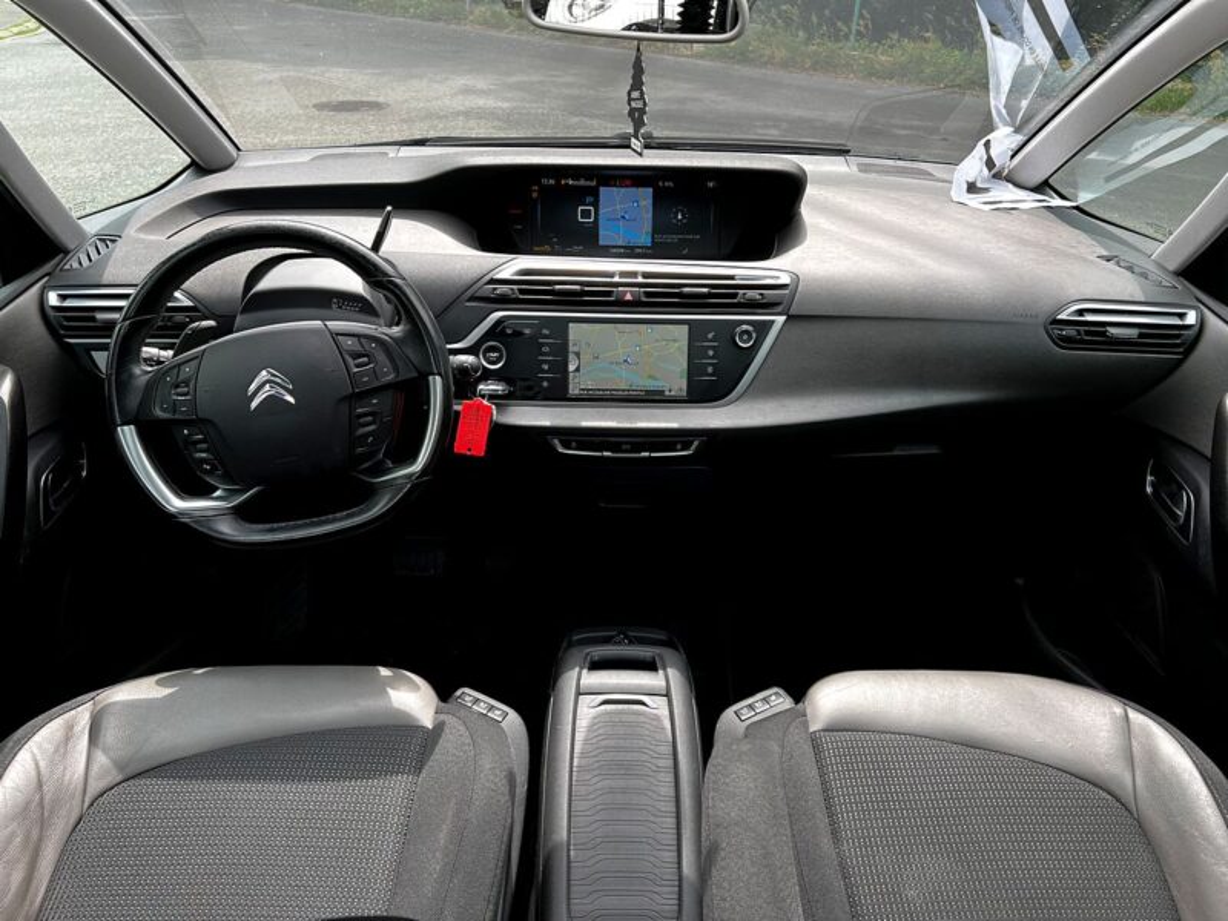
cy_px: 460
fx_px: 922
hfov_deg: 67.3
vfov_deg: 53.1
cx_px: 614
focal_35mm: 26
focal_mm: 5.7
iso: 50
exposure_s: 1/552
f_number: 1.5
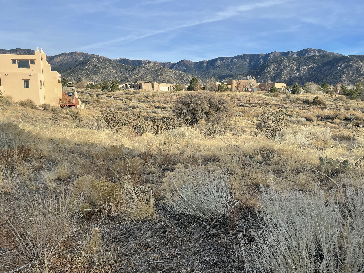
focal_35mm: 25
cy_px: 136
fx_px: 263
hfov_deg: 69.4
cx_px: 182
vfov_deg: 54.9
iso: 32
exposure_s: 1/2012
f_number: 1.6
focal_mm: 5.1
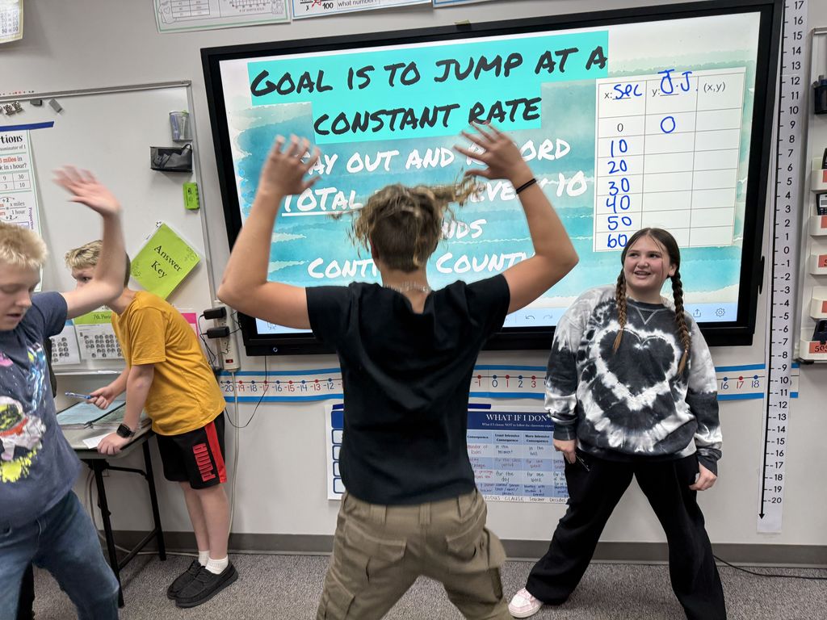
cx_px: 414
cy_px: 310
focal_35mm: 24
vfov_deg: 56.8
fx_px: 573
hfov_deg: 71.6
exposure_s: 1/120
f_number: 1.78
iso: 200
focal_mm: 6.76
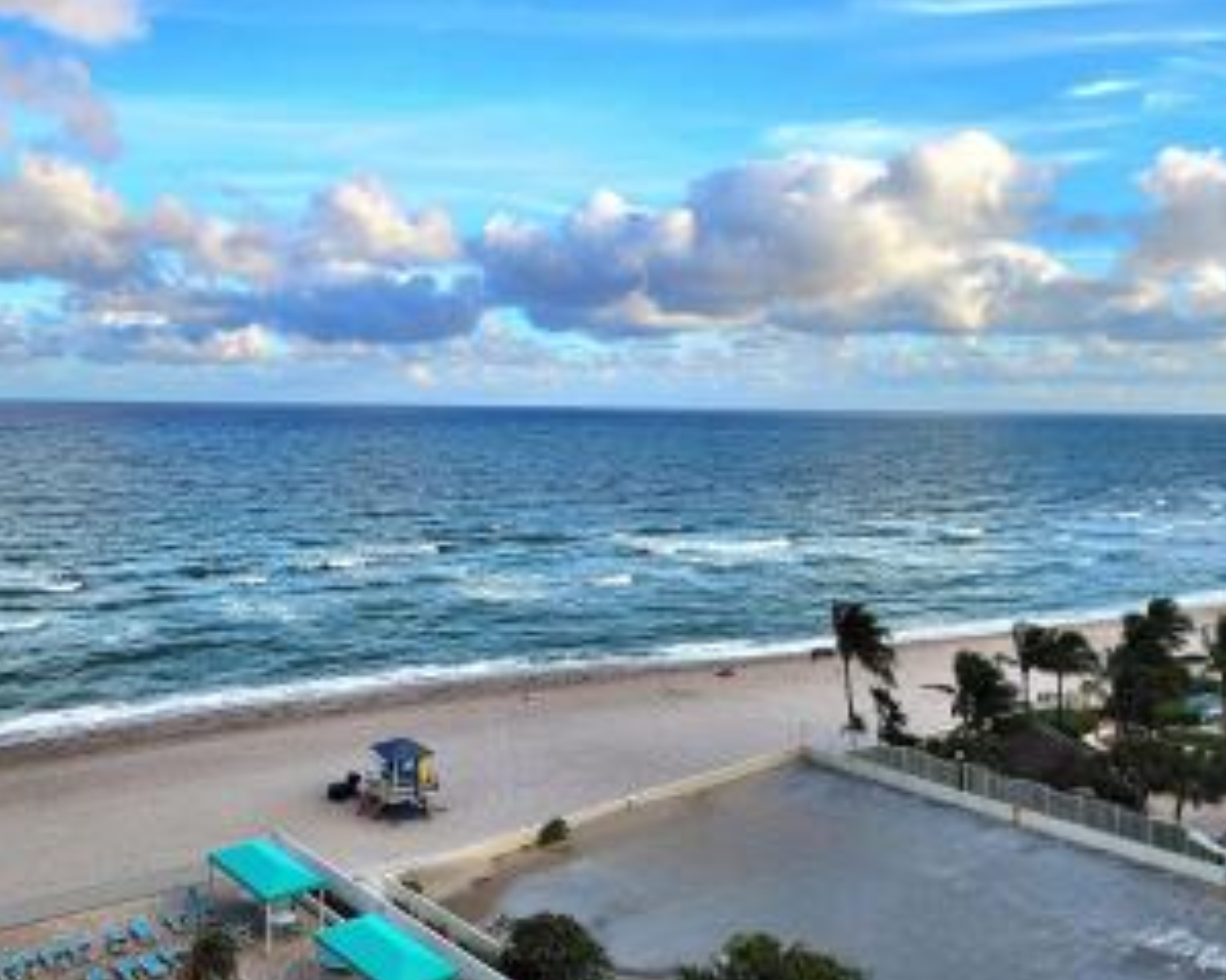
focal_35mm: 30
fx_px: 1088
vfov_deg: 48.3
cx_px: 451
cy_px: 414
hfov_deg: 58.0
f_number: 1.8
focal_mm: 6.4
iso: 12
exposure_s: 1/714
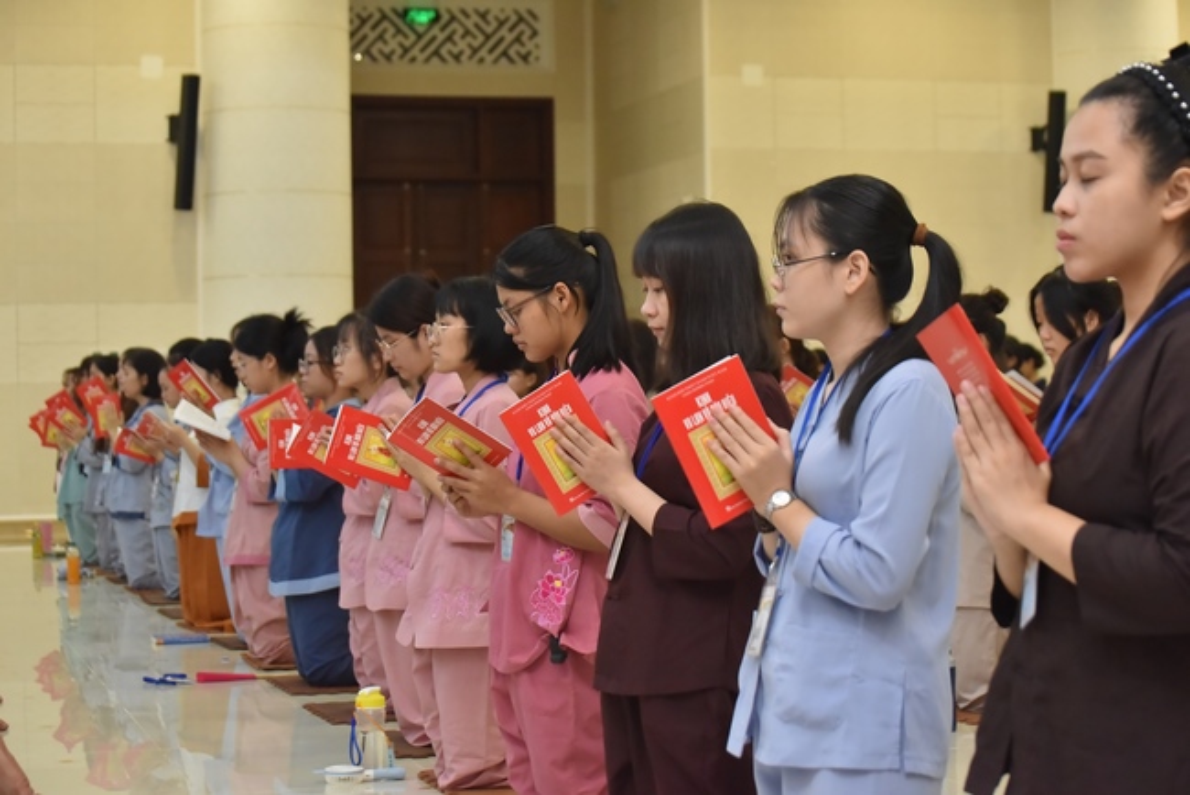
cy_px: 398
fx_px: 2315
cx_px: 595
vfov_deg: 19.5
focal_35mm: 70
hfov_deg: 28.8
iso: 4000
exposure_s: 1/160
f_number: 5.6
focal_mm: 70
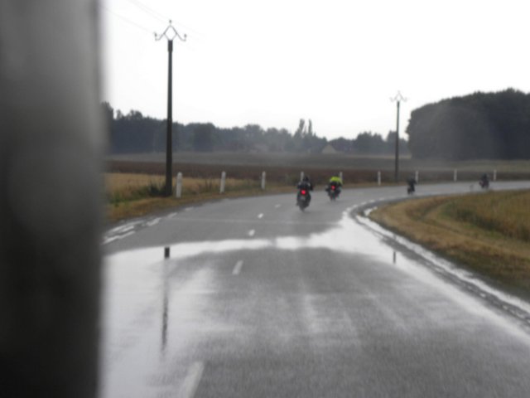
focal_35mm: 85
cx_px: 265
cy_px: 199
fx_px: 1301
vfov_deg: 17.4
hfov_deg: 23.0
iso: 64
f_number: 4
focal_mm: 15.1
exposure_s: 1/174
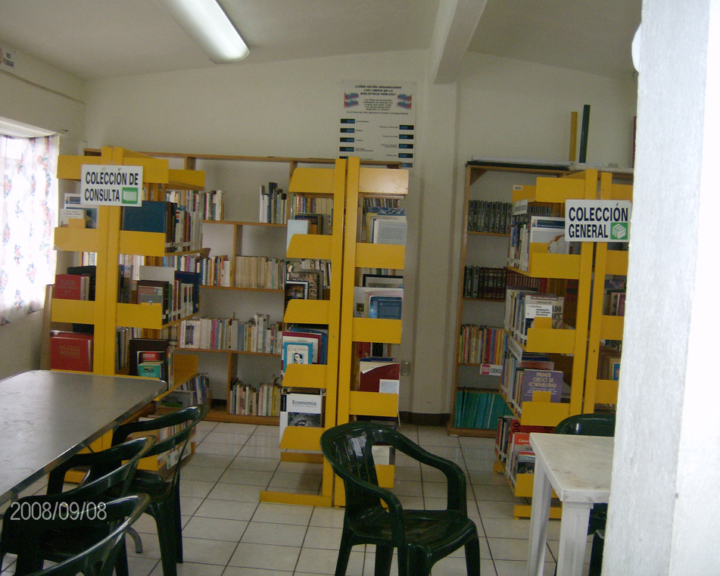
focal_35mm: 38
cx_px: 351
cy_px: 284
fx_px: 810
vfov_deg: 39.2
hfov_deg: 47.9
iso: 200
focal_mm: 6
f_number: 2.8
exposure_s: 1/60
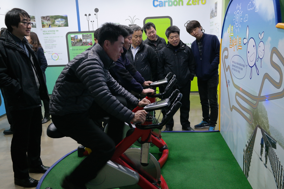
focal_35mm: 30
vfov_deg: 43.6
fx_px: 237
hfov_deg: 61.9
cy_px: 94
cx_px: 142
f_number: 3.5
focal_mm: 20
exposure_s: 1/40
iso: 800
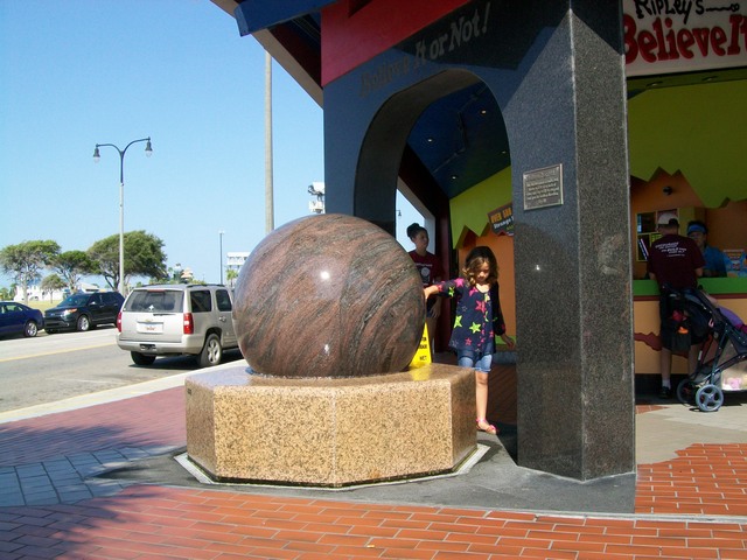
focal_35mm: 36
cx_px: 374
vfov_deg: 39.7
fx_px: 777
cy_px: 280
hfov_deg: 51.4
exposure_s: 1/250
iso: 64
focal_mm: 6
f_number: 4.8
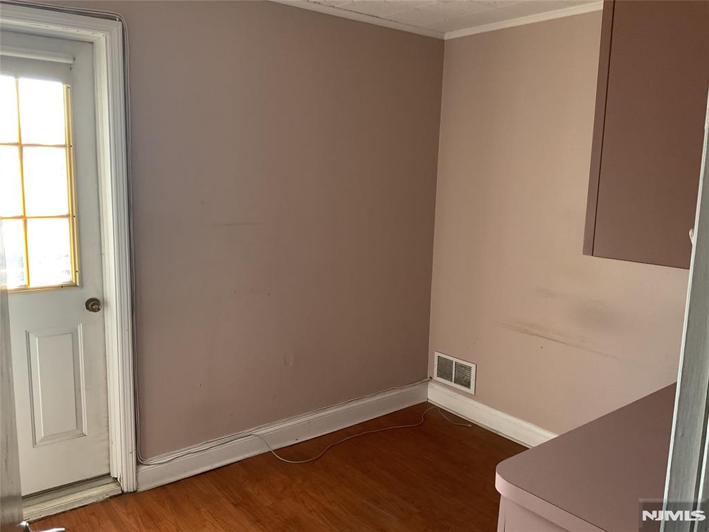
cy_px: 266
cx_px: 354
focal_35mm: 29
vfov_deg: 48.2
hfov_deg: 61.7
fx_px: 594
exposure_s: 1/60
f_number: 1.8
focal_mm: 3
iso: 100
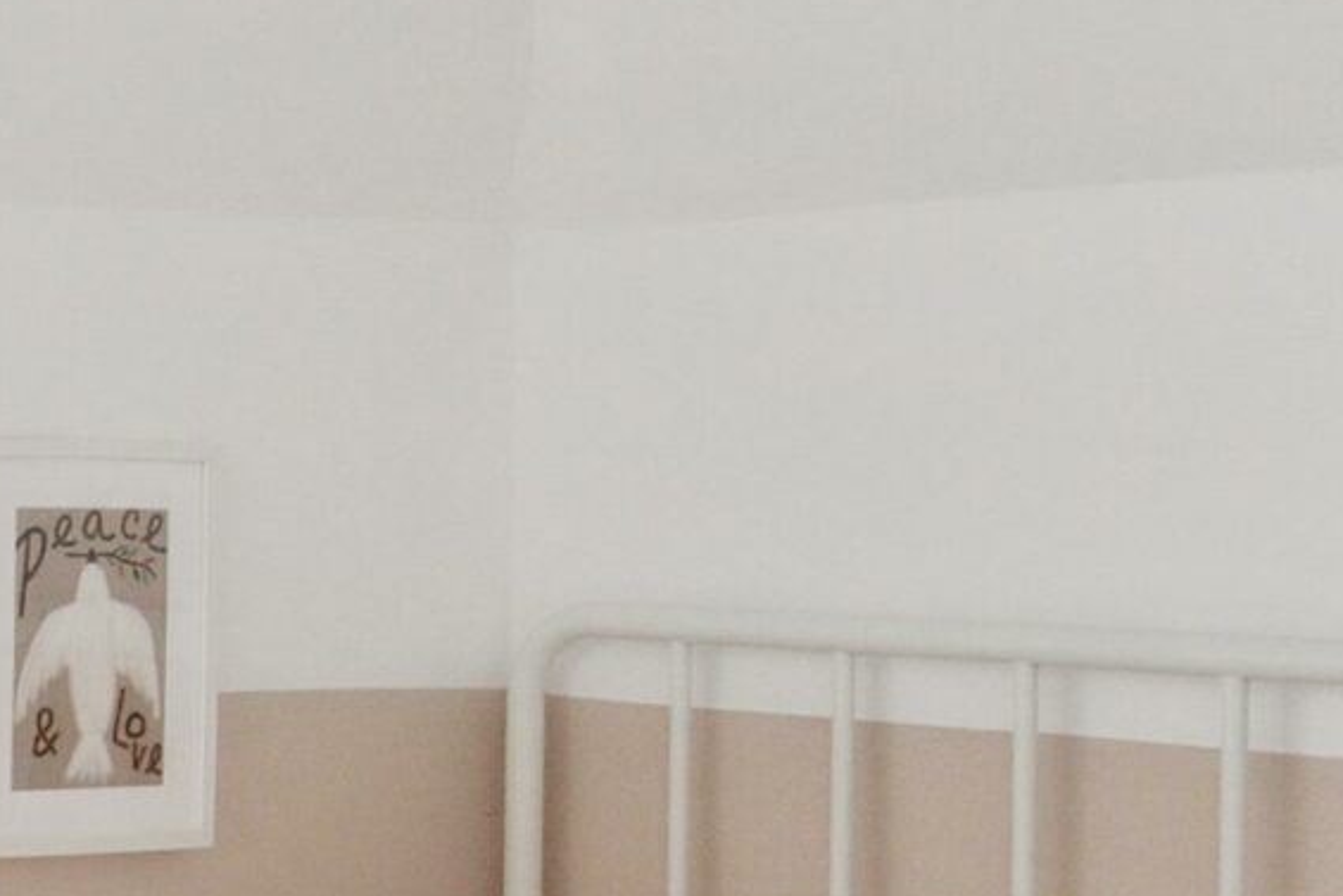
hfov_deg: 20.8
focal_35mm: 77
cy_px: 511
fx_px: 2873
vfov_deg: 17.7
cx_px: -863
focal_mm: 16
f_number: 8
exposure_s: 1/125
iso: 400
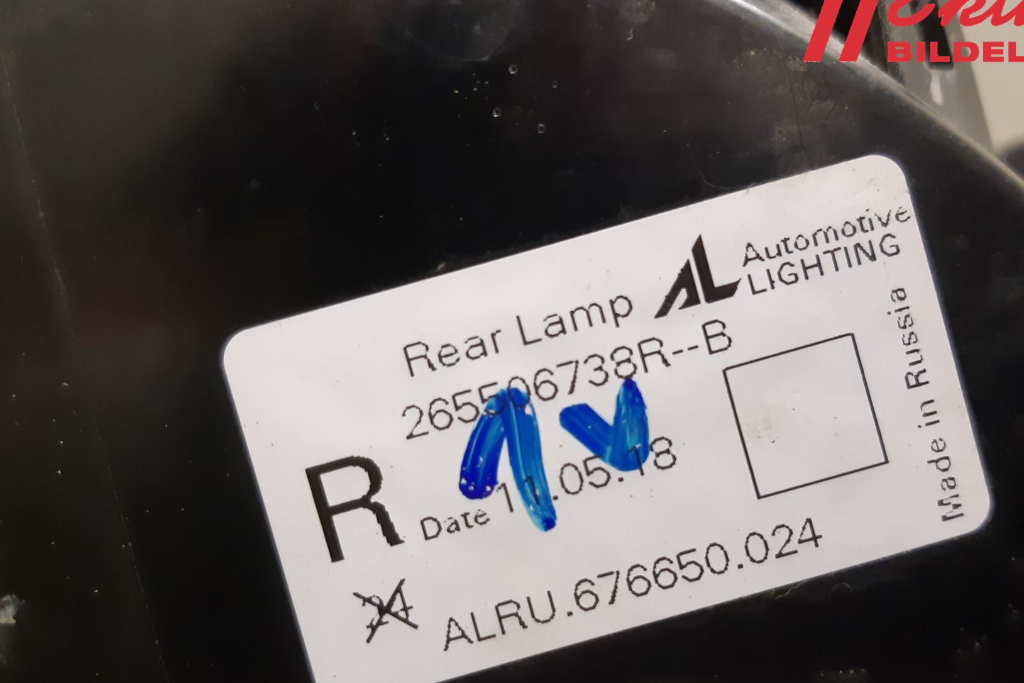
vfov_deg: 38.6
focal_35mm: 34
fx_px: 967
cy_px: 438
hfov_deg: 55.8
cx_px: 545
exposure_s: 1/50
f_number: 1.7
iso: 250
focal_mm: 3.93
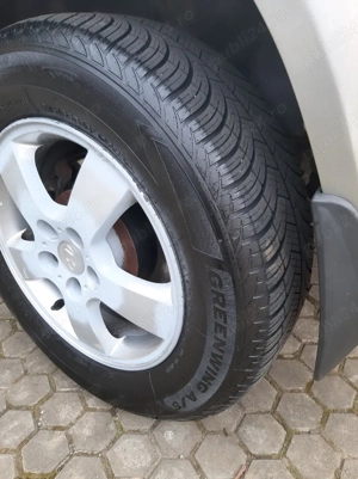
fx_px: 373
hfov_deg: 51.3
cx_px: 179
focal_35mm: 27
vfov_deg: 65.4
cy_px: 240
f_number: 1.7
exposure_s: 1/50
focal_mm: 3.93
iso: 40
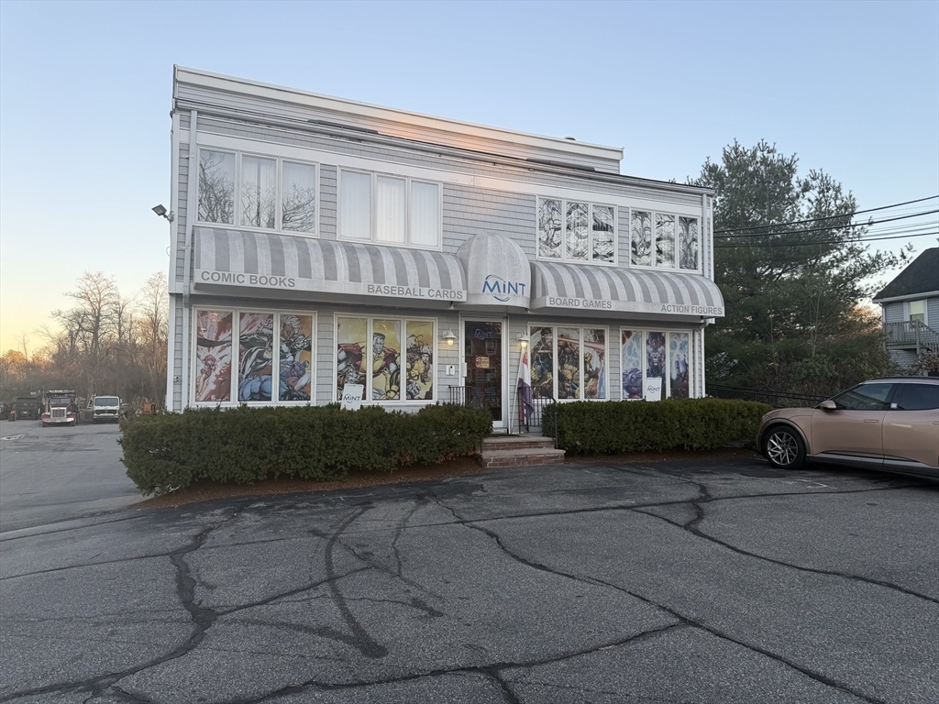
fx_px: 651
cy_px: 352
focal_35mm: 24
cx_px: 470
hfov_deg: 71.6
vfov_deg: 56.8
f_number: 1.78
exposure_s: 1/484
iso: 80
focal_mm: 6.76
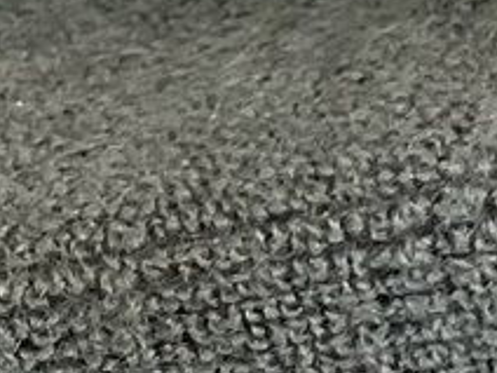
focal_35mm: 207
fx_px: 2972
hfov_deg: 7.8
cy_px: -618
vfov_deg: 6.7
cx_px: 1673
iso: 50
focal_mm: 3
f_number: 1.8
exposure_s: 1/60
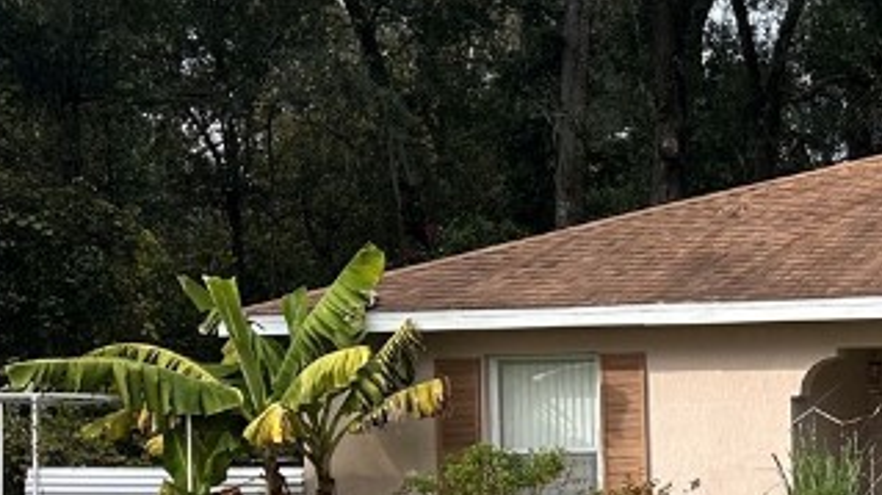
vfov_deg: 14.3
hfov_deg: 20.9
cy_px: 420
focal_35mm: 84
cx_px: 1374
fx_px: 1963
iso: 80
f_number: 1.78
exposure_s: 1/2028
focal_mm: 6.86
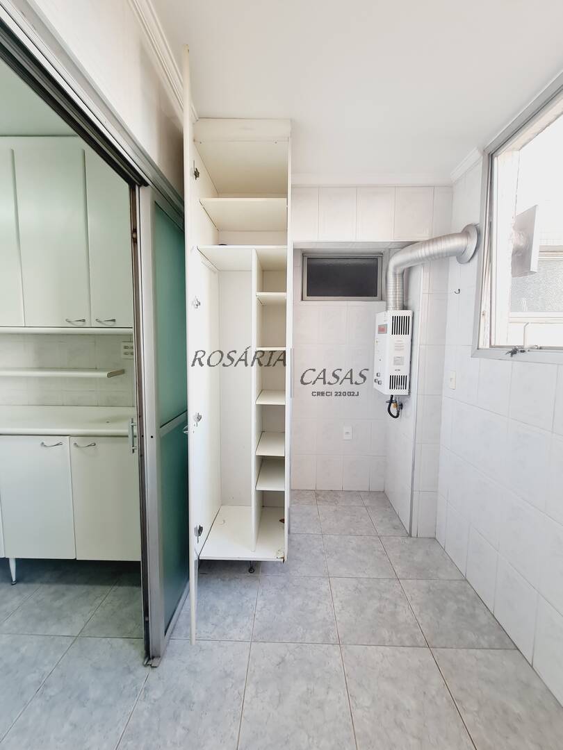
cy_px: 375
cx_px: 282
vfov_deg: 106.2
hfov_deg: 89.9
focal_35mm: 13
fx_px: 282
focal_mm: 2.2
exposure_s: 1/60
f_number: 2.2
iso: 80
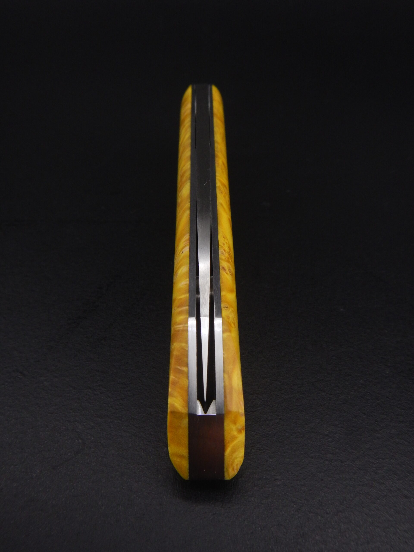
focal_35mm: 33
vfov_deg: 55.4
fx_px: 526
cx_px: 207
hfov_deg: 42.9
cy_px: 276
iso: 280
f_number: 3.9
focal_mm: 5.9
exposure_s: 1/30
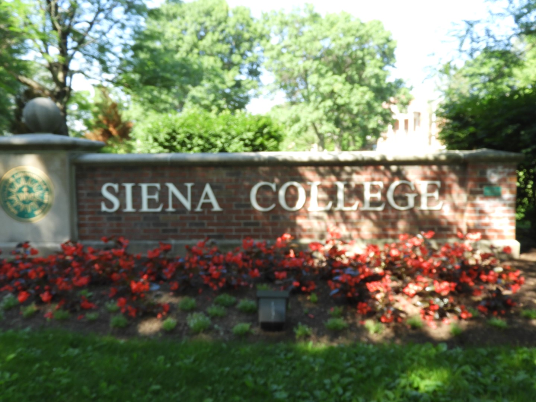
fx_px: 511
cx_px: 268
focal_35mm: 33
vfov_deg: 42.9
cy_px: 201
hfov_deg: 55.4
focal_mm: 5.9
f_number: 3.6
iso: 100
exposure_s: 1/100
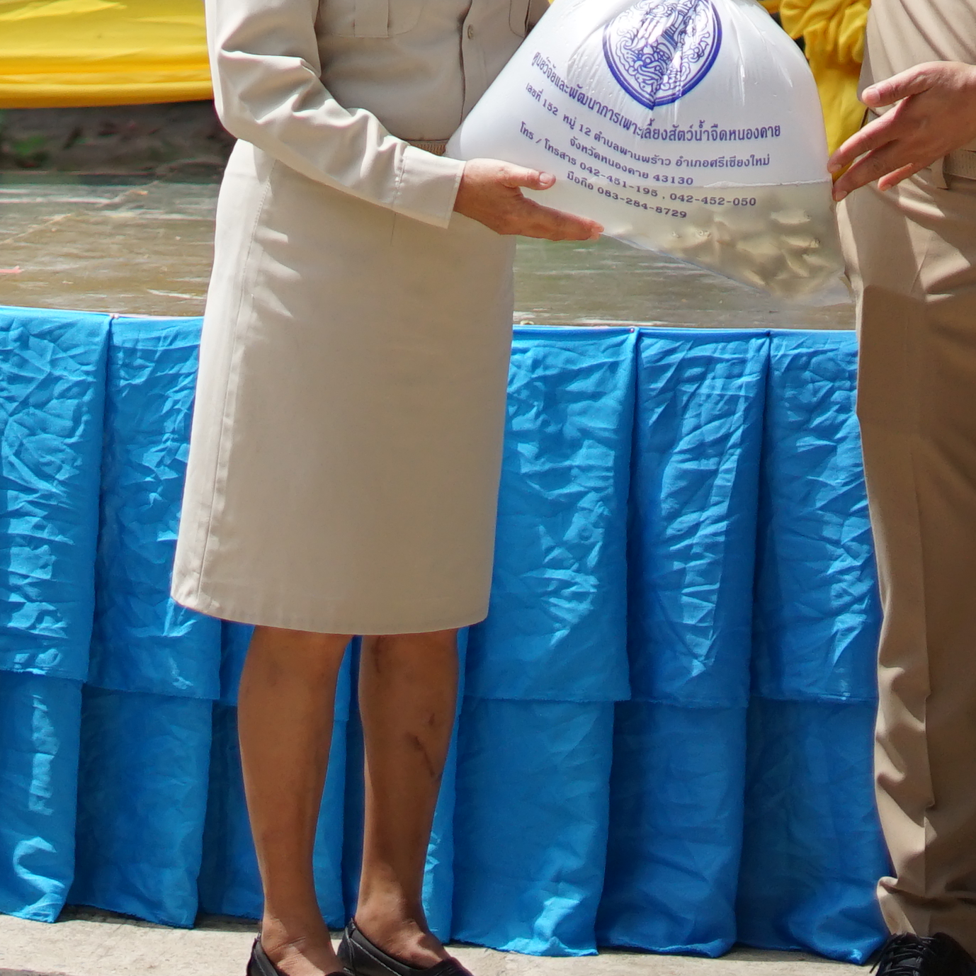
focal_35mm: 185
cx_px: -511
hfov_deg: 9.2
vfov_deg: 9.3
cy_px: -321
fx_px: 5901
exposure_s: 1/8000
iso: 400
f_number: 1.8
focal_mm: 50
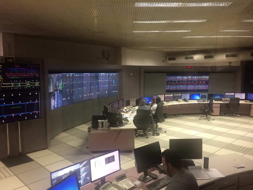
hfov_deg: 61.7
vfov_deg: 48.2
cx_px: 126
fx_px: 212
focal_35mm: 29
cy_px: 95
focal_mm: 4.15
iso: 160
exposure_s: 1/30
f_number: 2.2
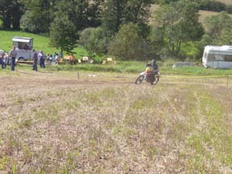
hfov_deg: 28.1
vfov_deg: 21.3
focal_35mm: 69
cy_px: 81
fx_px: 462
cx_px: 142
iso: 100
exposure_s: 1/250
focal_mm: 8.3
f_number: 6.7
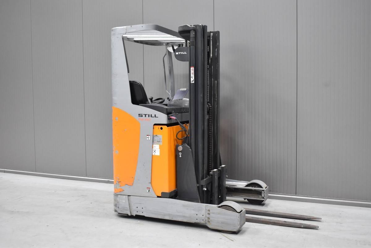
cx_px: 186
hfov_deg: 51.3
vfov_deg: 35.5
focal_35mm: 38
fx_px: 386
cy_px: 124
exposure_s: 1/50
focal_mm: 25
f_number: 4.5
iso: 1600
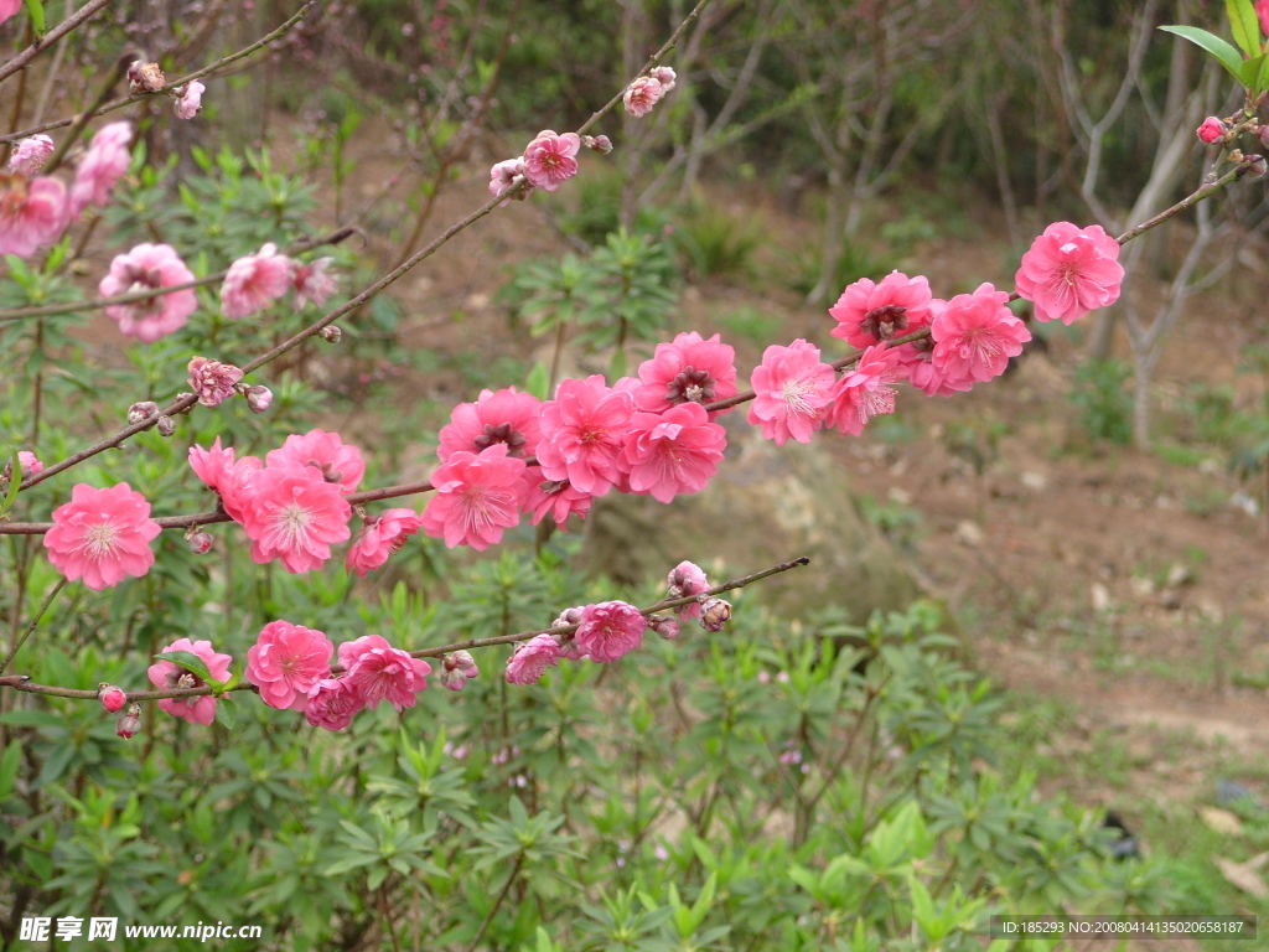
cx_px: 634
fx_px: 3849
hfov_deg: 18.7
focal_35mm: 105
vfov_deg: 14.1
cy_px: 476
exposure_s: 1/125
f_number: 3.6
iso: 80
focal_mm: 23.3
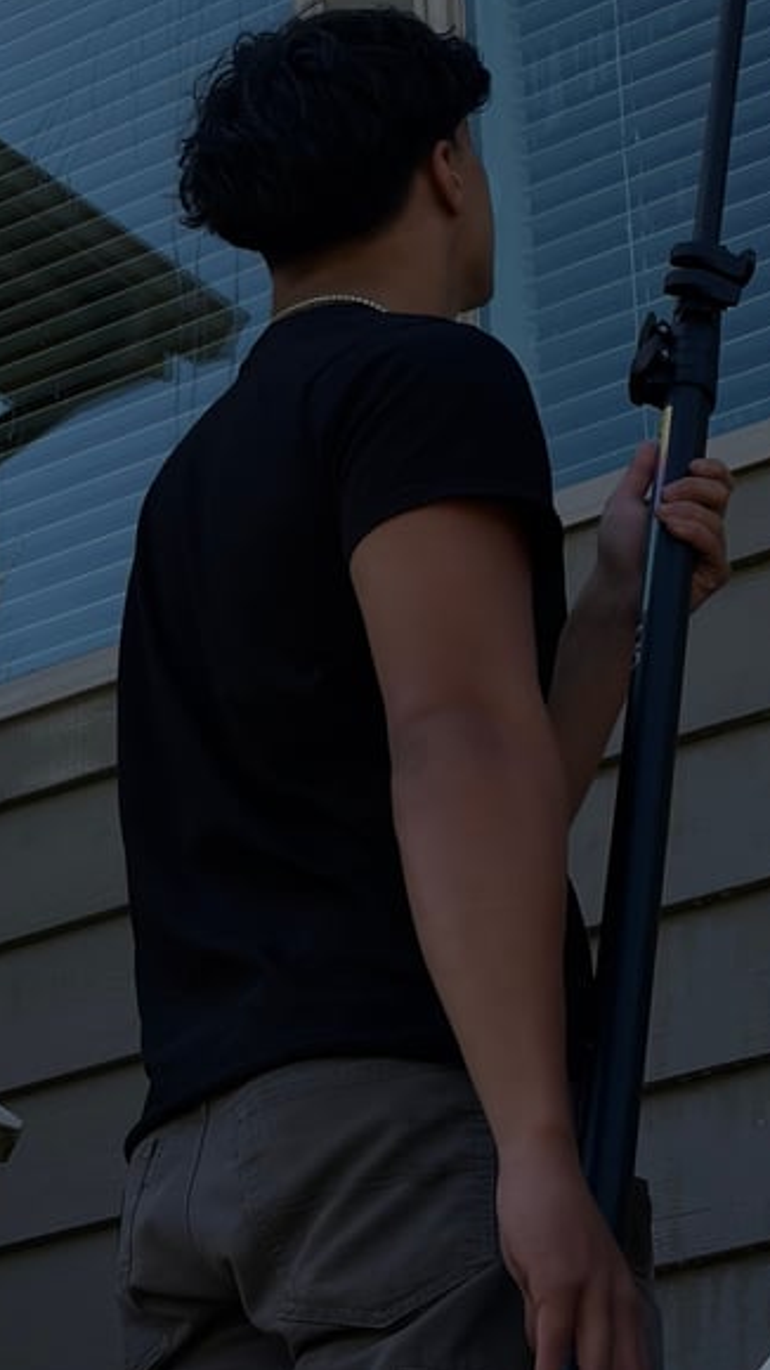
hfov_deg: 12.1
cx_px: 239
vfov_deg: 21.0
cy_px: 193
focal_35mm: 100
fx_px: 3632
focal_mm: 5.96
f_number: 1.6
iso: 40
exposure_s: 1/884
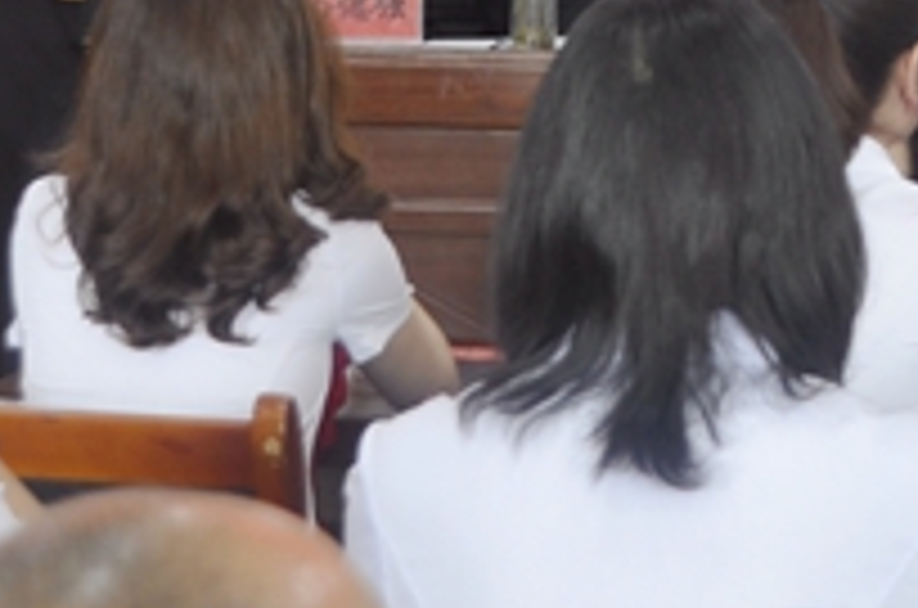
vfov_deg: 9.0
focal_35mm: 147
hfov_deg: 13.8
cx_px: 958
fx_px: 3739
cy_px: -318
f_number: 5
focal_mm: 25
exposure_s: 1/25
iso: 320
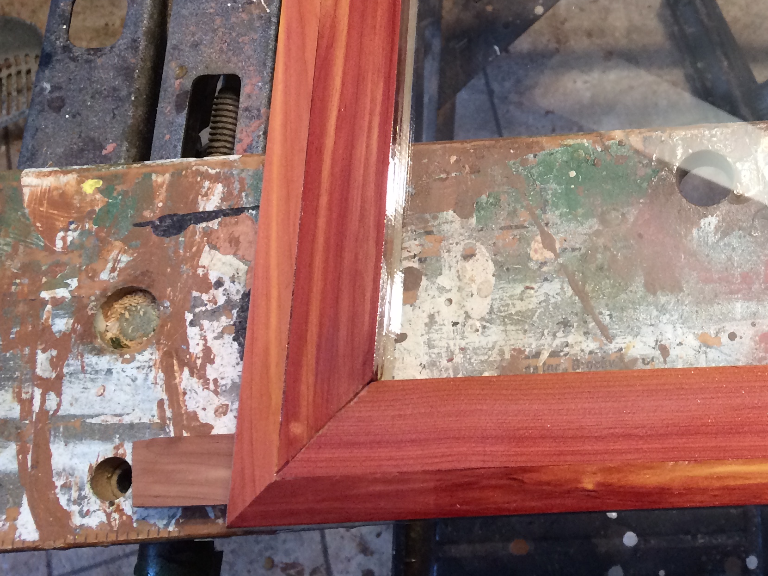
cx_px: 748
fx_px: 1264
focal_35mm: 57
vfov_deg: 24.7
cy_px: 27
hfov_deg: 31.5
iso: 125
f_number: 2.2
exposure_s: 1/30
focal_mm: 4.15
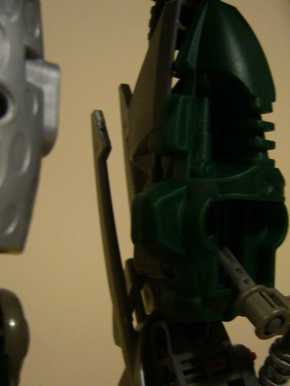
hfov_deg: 28.3
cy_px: 233
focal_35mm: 51
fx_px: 569
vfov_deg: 37.3
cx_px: 200
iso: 200
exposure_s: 1/6
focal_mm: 5.8
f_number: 2.8
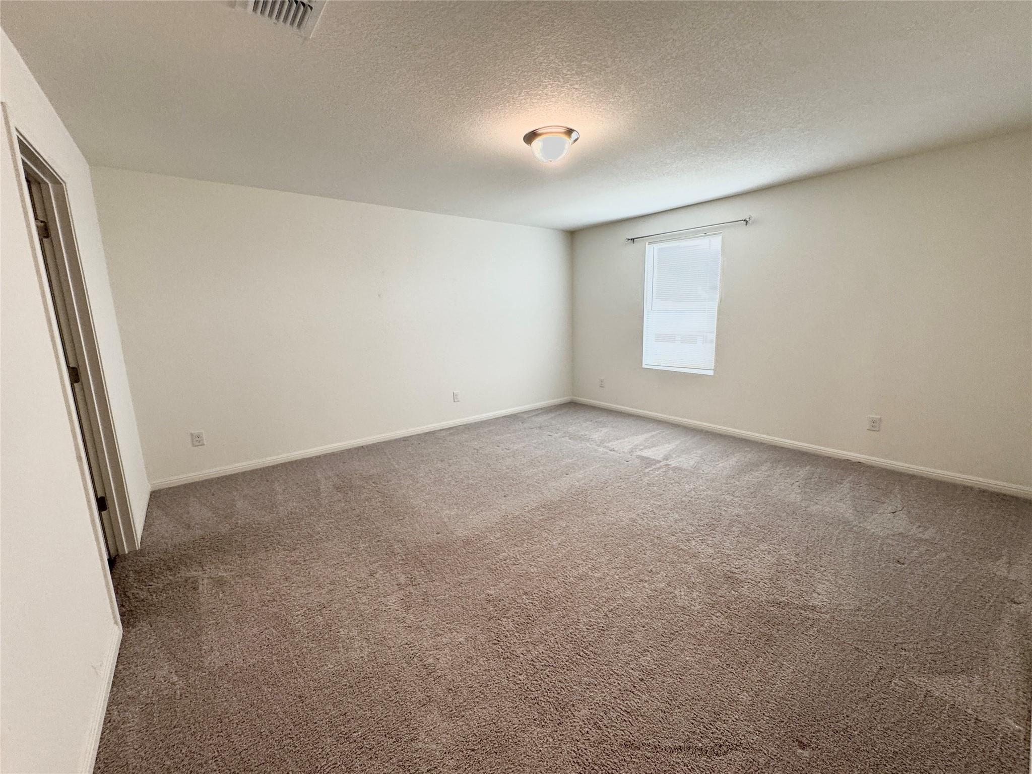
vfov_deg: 85.7
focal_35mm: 14
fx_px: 417
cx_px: 516
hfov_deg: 102.1
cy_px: 387
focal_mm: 2.22
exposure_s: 1/60
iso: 200
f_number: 2.2
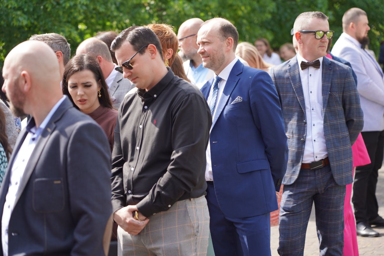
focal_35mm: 105
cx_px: 192
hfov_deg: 19.5
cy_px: 128
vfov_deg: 13.0
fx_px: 1120
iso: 100
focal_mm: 105
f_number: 4
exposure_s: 1/200
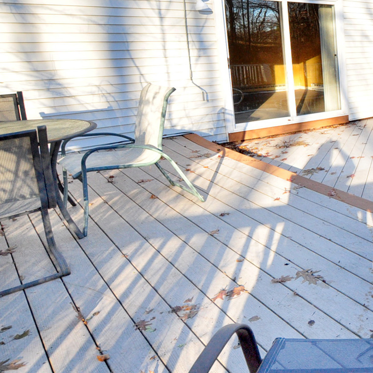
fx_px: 378
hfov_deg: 38.3
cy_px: 163
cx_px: 452
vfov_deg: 52.4
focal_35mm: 31
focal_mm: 10
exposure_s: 1/200
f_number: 8
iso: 1000
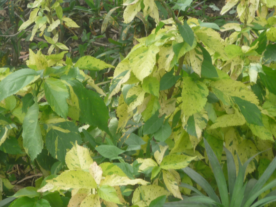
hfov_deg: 14.3
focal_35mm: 138
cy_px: 104
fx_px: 1100
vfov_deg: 10.7
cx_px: 138
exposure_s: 1/60
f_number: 5.6
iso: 100
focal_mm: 13.6
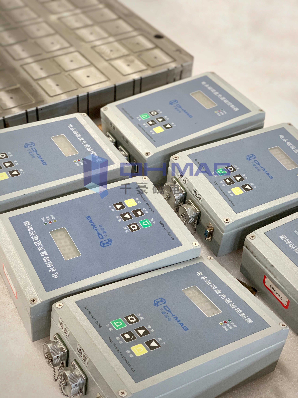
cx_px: 149
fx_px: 597
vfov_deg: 36.8
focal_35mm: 52
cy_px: 199
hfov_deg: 28.0
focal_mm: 6
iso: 125
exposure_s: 1/60
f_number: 2.4
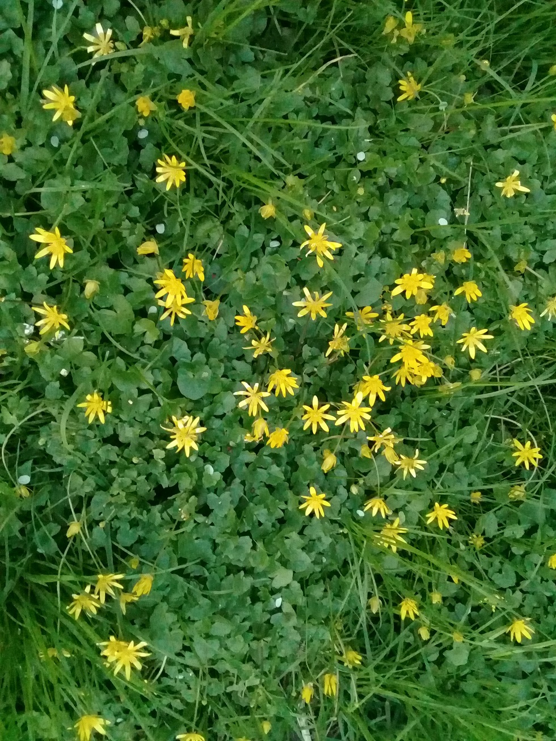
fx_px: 664
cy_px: 370
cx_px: 278
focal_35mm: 31
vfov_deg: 58.3
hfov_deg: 45.5
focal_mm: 3.3
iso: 1000
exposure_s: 1/17
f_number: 2.2
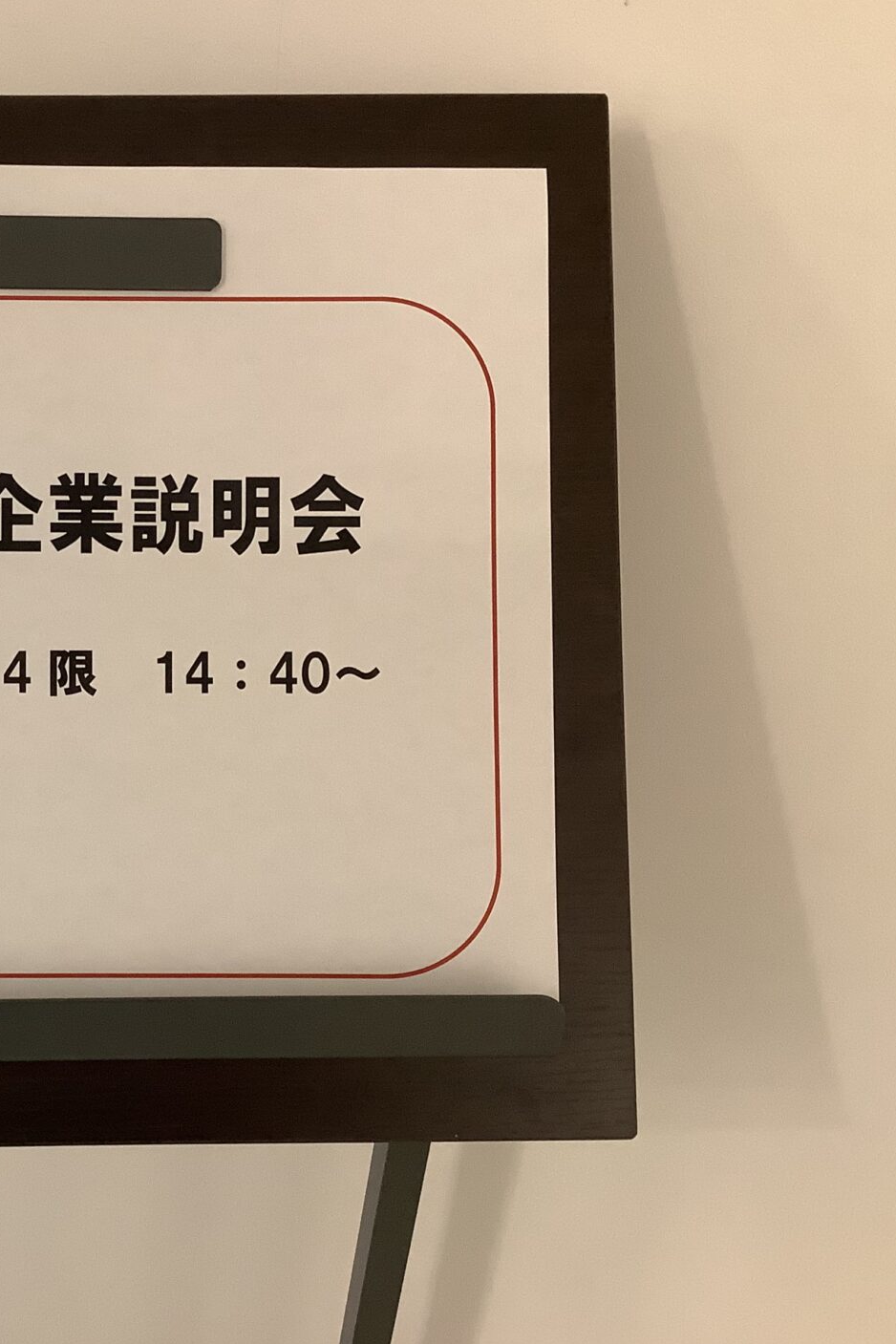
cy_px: 665
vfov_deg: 44.5
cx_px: 24
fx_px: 1643
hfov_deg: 28.8
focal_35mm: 44
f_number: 2.4
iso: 200
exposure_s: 1/60
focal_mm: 3.3
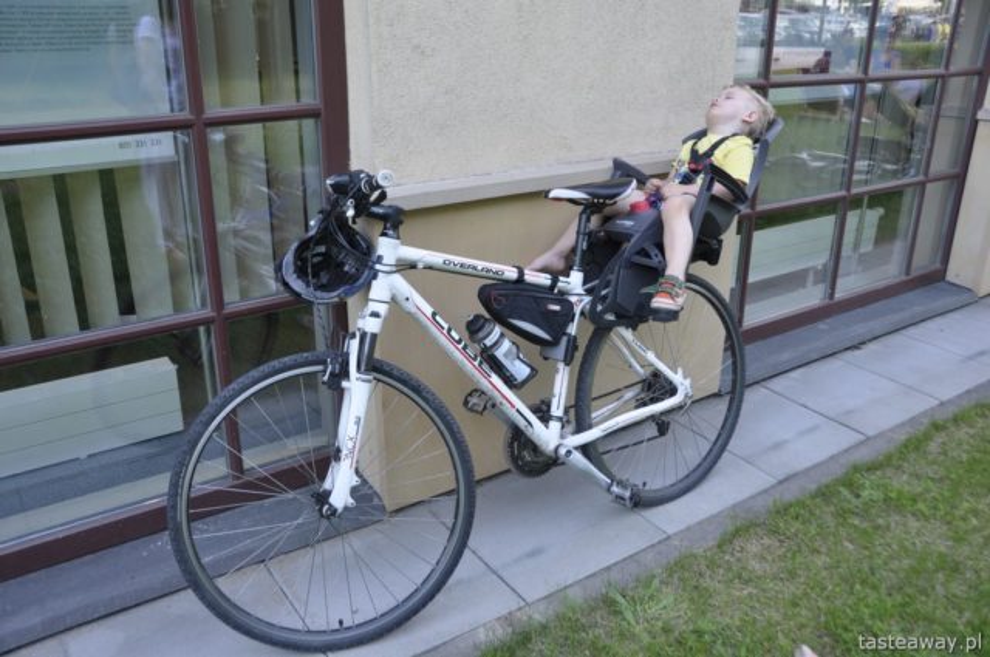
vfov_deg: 43.5
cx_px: 495
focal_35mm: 30
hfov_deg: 62.0
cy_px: 328
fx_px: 824
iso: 360
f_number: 3.5
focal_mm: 20
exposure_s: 1/125
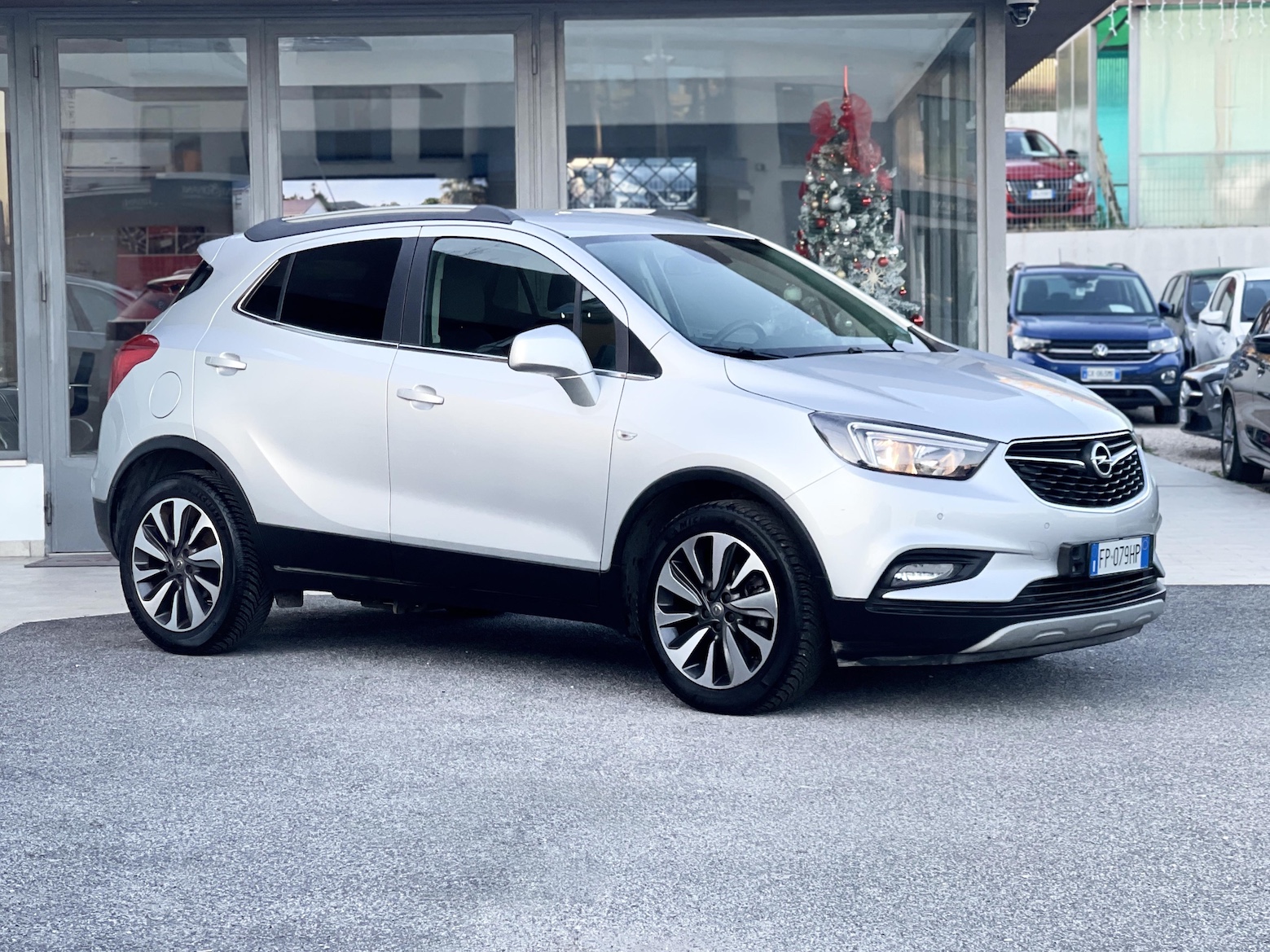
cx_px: 635
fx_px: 2348
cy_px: 476
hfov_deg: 30.3
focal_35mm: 64
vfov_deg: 22.9
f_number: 2.2
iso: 50
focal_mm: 7.5
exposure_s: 1/121
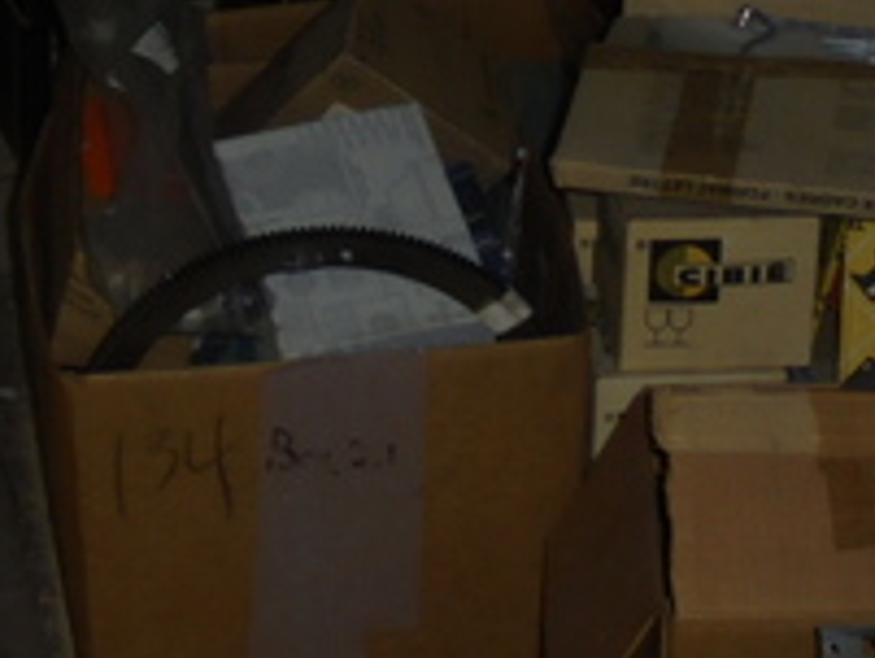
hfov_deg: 19.6
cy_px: 78
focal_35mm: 100
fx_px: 2529
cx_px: 398
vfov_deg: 14.7
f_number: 3.5
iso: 100
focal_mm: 4.6
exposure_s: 1/30
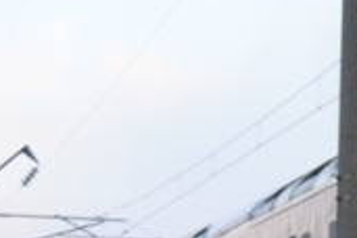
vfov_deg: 6.5
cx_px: 689
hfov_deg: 9.2
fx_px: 2092
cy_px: 262
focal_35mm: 211
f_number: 4.5
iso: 1000
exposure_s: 1/1000
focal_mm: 30
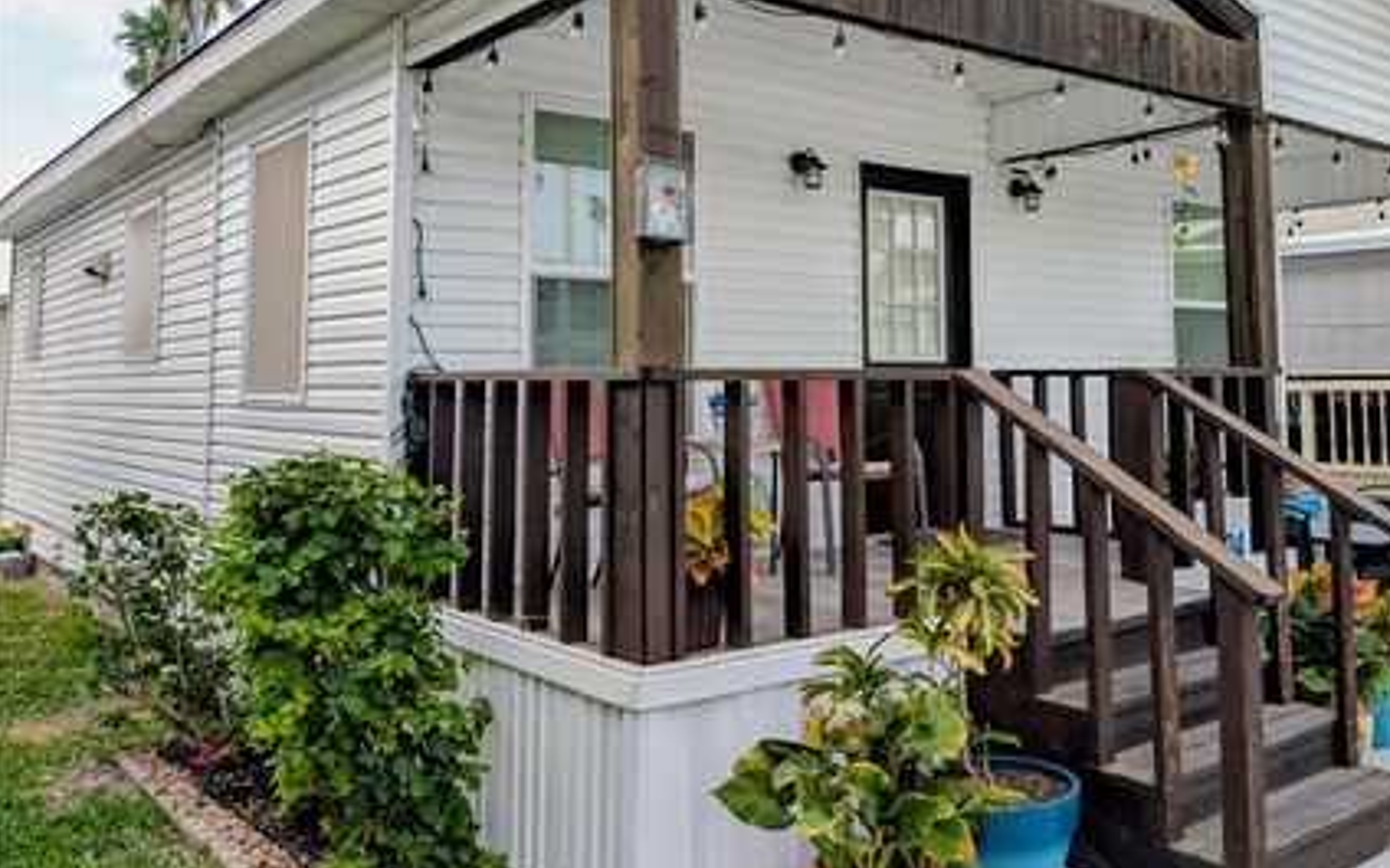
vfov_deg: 41.3
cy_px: 288
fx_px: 1136
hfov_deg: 62.5
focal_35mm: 30
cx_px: 813
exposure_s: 1/1047
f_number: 1.68
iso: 21
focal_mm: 6.9
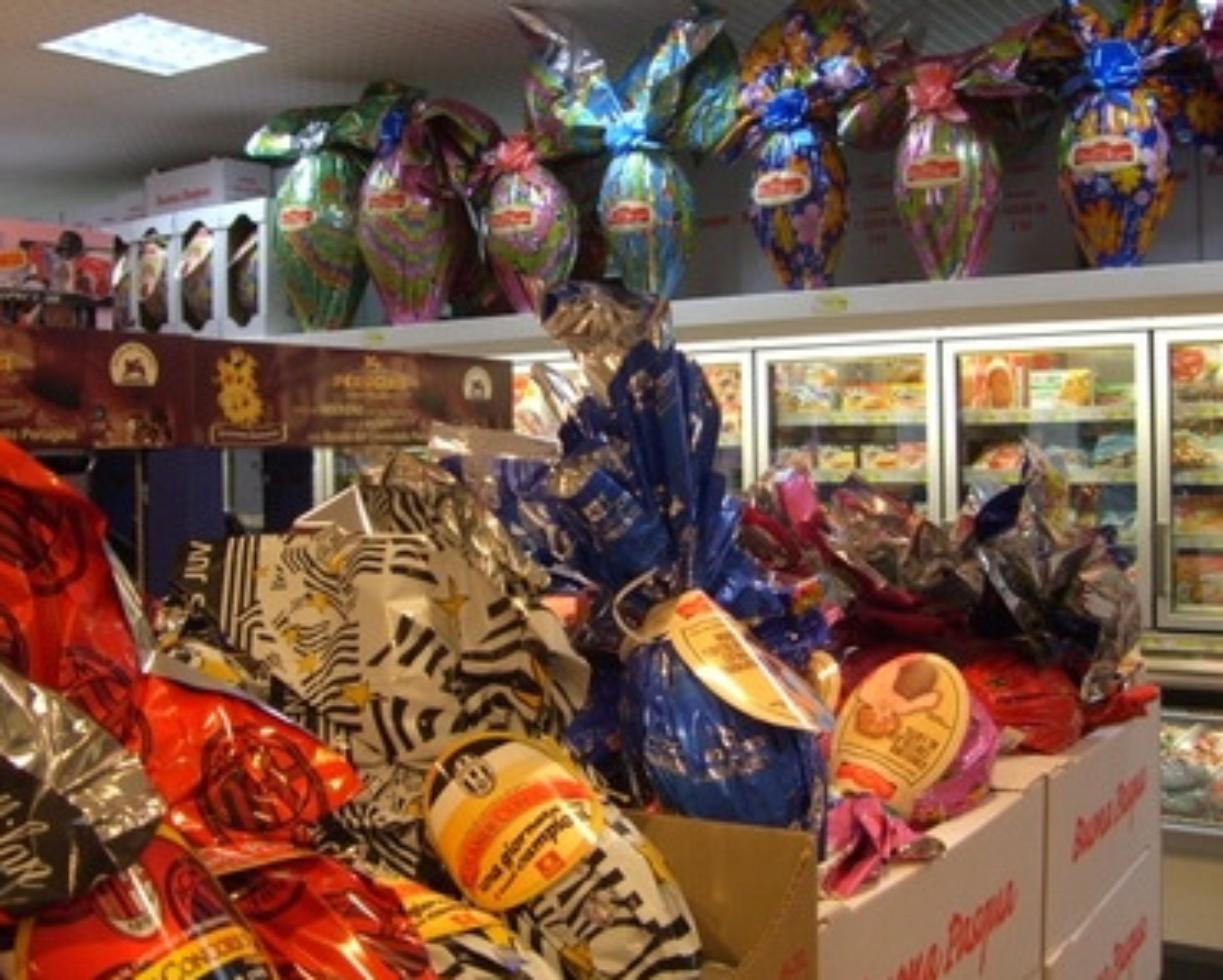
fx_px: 1448
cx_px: 649
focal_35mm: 40
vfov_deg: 37.4
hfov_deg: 45.8
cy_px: 488
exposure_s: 1/80
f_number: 2.7
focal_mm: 6.2
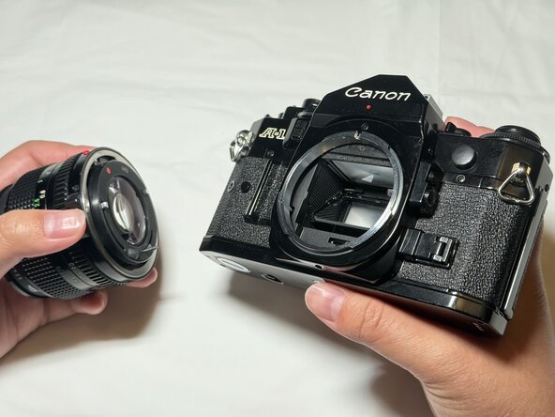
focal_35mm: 48
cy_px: 208
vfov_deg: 30.3
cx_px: 278
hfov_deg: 39.7
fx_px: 770
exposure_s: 1/120
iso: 250
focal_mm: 6.76
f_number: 1.78
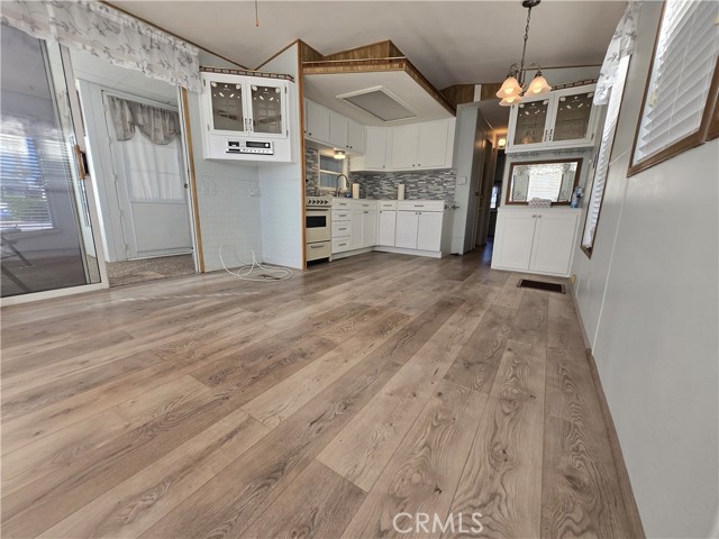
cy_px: 270
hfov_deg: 106.2
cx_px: 360
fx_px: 270
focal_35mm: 13
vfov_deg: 89.9
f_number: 2.2
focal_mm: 1.7
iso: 40
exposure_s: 1/120
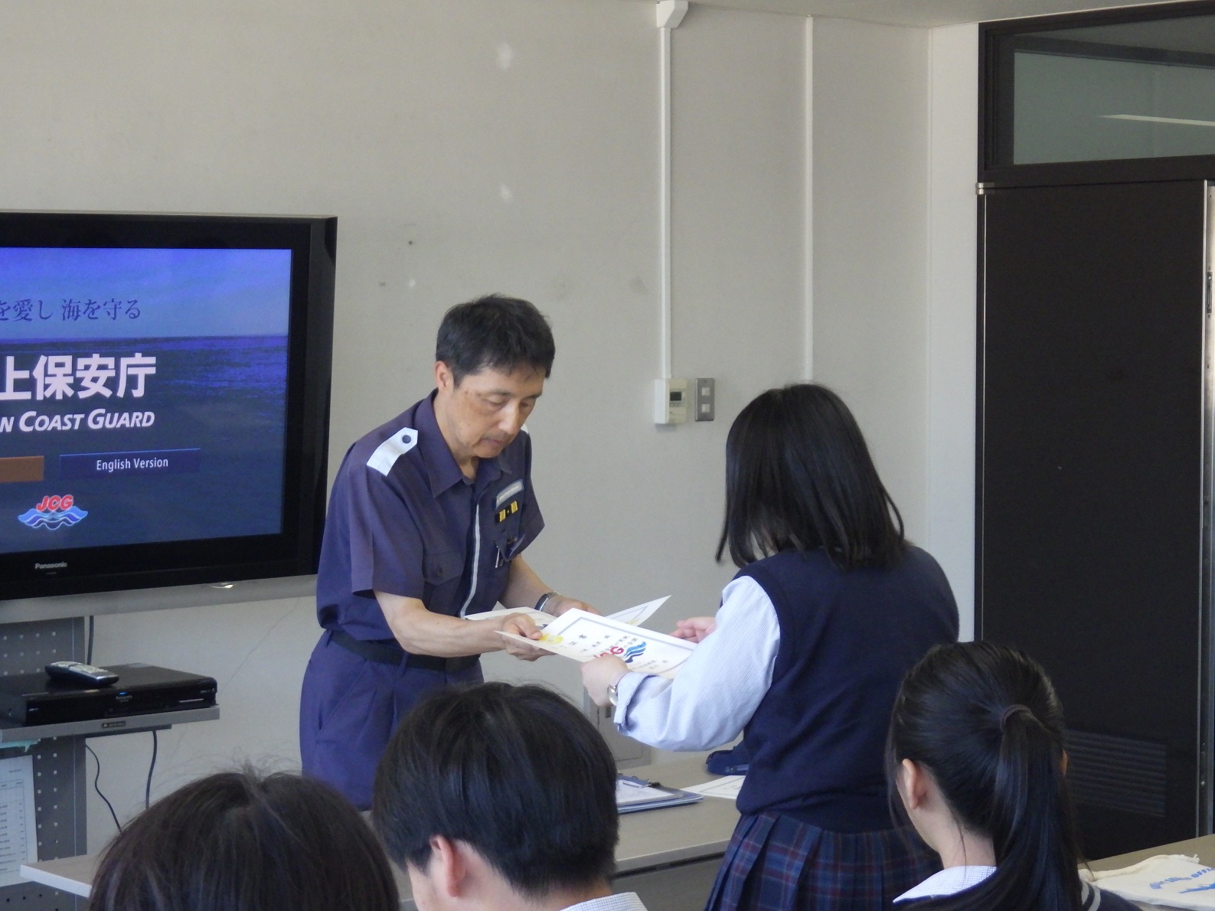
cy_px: 456
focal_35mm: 77
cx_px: 608
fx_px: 2702
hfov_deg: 25.3
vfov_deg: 19.1
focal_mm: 13.7
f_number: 4.8
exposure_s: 1/80
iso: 640
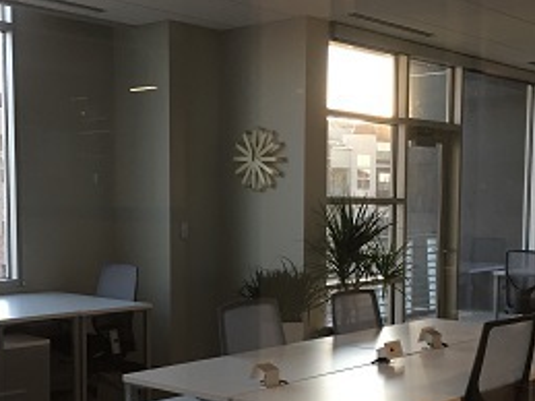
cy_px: 284
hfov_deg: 34.4
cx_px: 262
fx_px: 865
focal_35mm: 56
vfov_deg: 25.9
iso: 32
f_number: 2.2
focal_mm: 4.15
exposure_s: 1/30
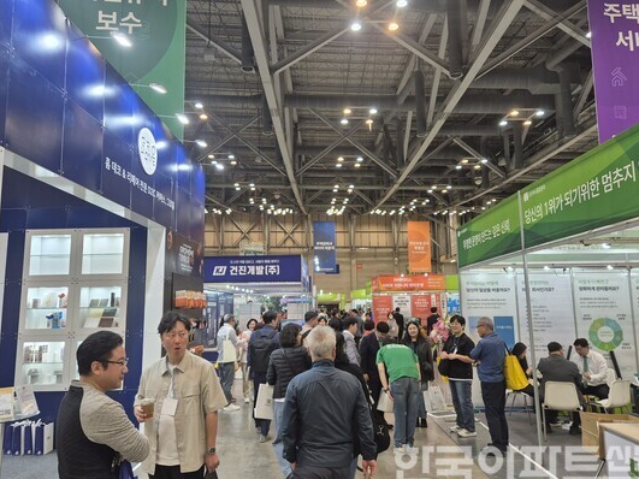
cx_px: 315
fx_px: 480
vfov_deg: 53.0
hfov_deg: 67.3
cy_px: 232
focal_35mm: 26
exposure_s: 1/120
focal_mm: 5.4
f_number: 1.8
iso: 100
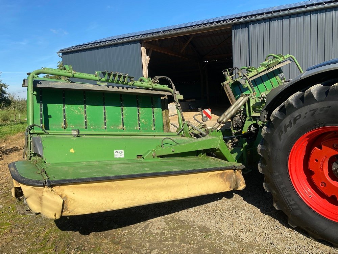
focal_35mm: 26
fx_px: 254
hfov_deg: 67.3
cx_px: 169
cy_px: 127
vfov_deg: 53.1
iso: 32
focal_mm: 4.25
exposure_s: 1/2358
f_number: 1.8
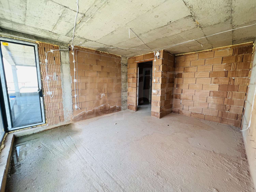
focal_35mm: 13
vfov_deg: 89.9
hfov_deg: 106.2
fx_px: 96
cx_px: 128
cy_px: 96
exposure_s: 1/99
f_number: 1.8
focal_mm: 1.57
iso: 80
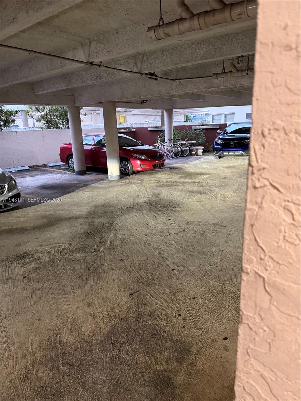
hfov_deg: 56.8
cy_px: 200
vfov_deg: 71.6
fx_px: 278
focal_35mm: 24
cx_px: 150
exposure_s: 1/40
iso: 800
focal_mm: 6.76
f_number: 1.78
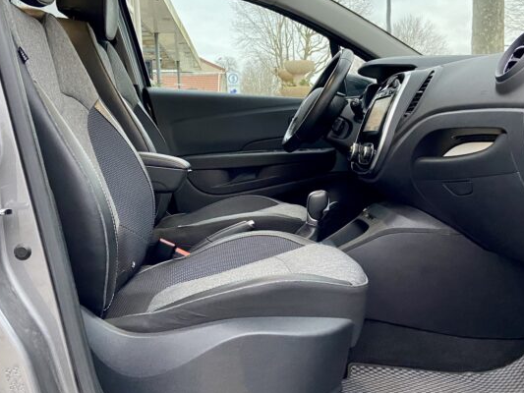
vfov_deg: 36.7
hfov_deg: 47.8
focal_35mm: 39
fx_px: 590
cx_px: 253
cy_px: 158
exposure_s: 1/57
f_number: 1.8
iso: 500
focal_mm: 4.25
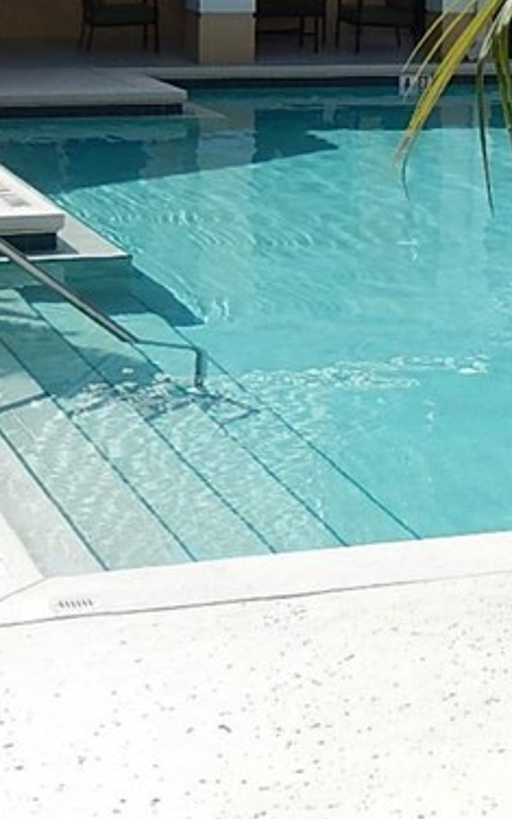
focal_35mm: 104
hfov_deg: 12.2
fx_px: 2322
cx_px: 686
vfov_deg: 19.5
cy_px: 24
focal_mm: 6.5
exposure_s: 1/1250
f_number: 4
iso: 125
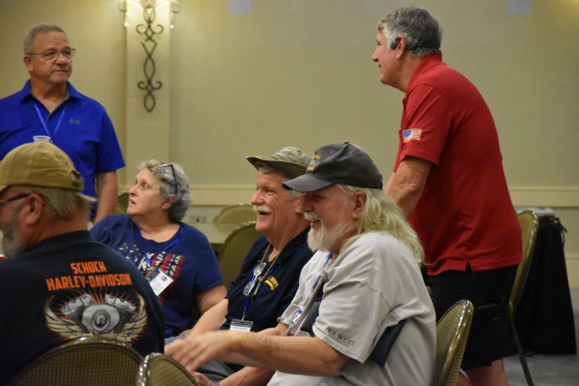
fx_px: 2533
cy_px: 193
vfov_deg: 8.7
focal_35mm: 158
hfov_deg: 13.0
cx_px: 290
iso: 9000
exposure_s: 1/125
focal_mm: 105
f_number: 5.6
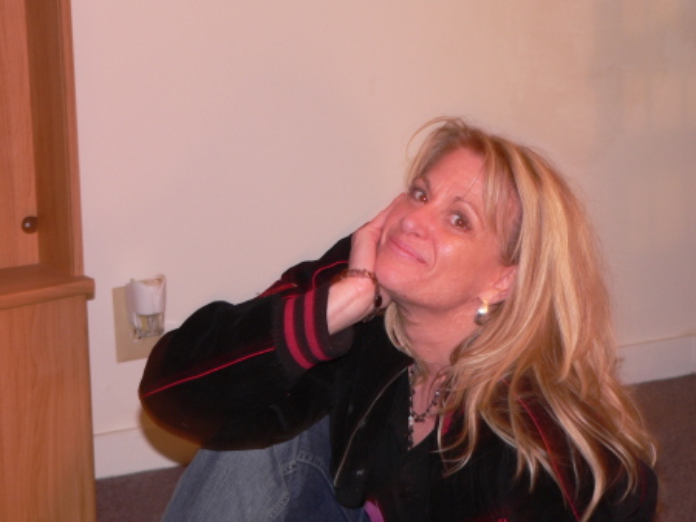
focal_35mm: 102
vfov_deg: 14.5
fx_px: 2050
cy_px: 261
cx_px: 348
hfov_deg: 19.3
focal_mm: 17
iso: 100
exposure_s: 1
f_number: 2.8
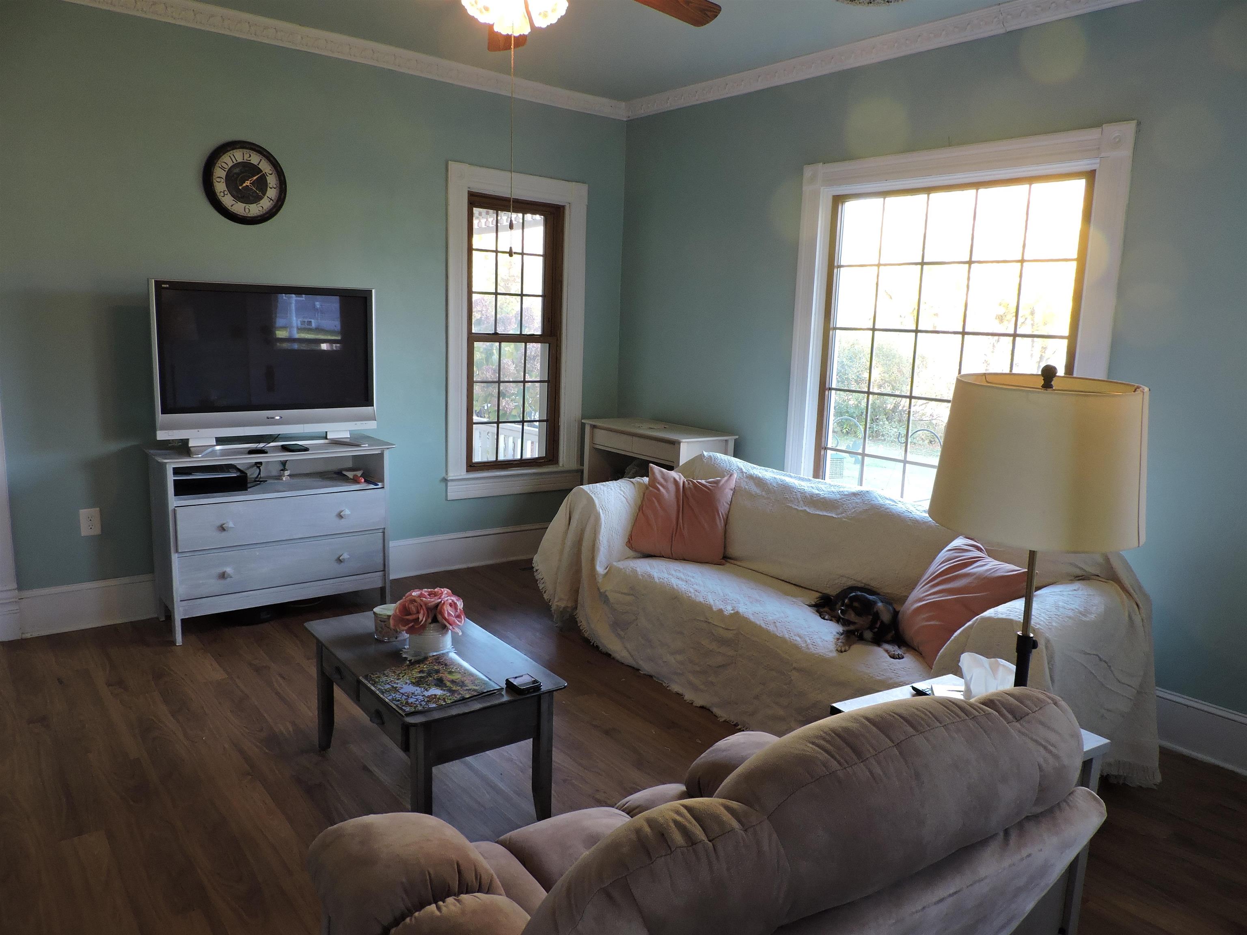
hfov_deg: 71.6
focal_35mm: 24
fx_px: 865
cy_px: 468
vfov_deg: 56.8
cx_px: 624
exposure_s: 1/30
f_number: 3
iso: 200
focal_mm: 4.3
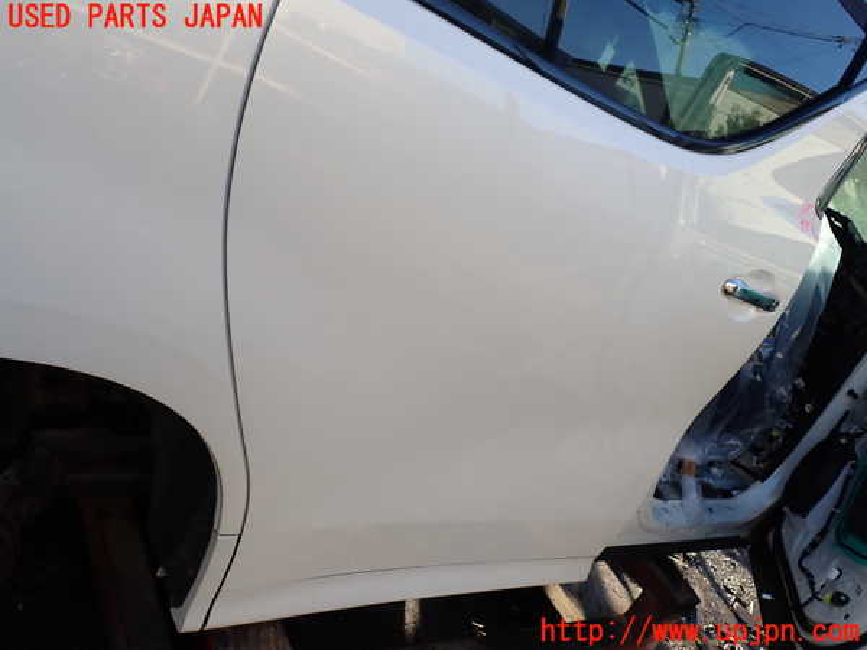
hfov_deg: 60.0
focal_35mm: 30
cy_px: 325
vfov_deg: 46.8
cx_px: 434
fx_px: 751
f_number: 3.2
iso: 100
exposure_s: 1/250
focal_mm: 5.4
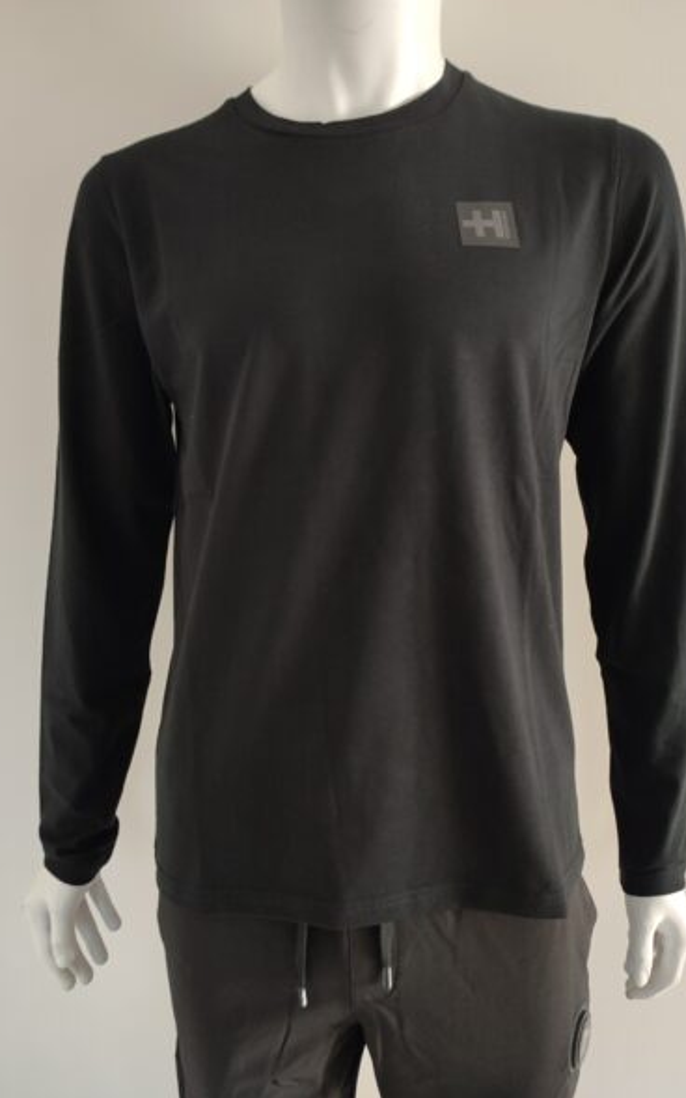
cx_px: 360
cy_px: 542
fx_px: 808
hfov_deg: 46.0
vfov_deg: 68.4
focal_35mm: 27
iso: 286
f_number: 1.9
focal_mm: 6.04
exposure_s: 1/33
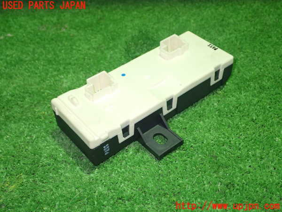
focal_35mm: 47
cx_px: 141
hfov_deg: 40.4
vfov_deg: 30.9
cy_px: 106
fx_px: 383
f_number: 3.1
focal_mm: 8.4
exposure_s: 1/30
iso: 800
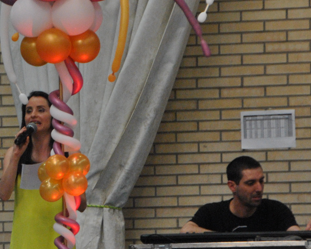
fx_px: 3838
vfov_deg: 3.7
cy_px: 168
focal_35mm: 417
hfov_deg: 4.6
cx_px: -35
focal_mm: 102
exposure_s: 1/250
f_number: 5.6
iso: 800
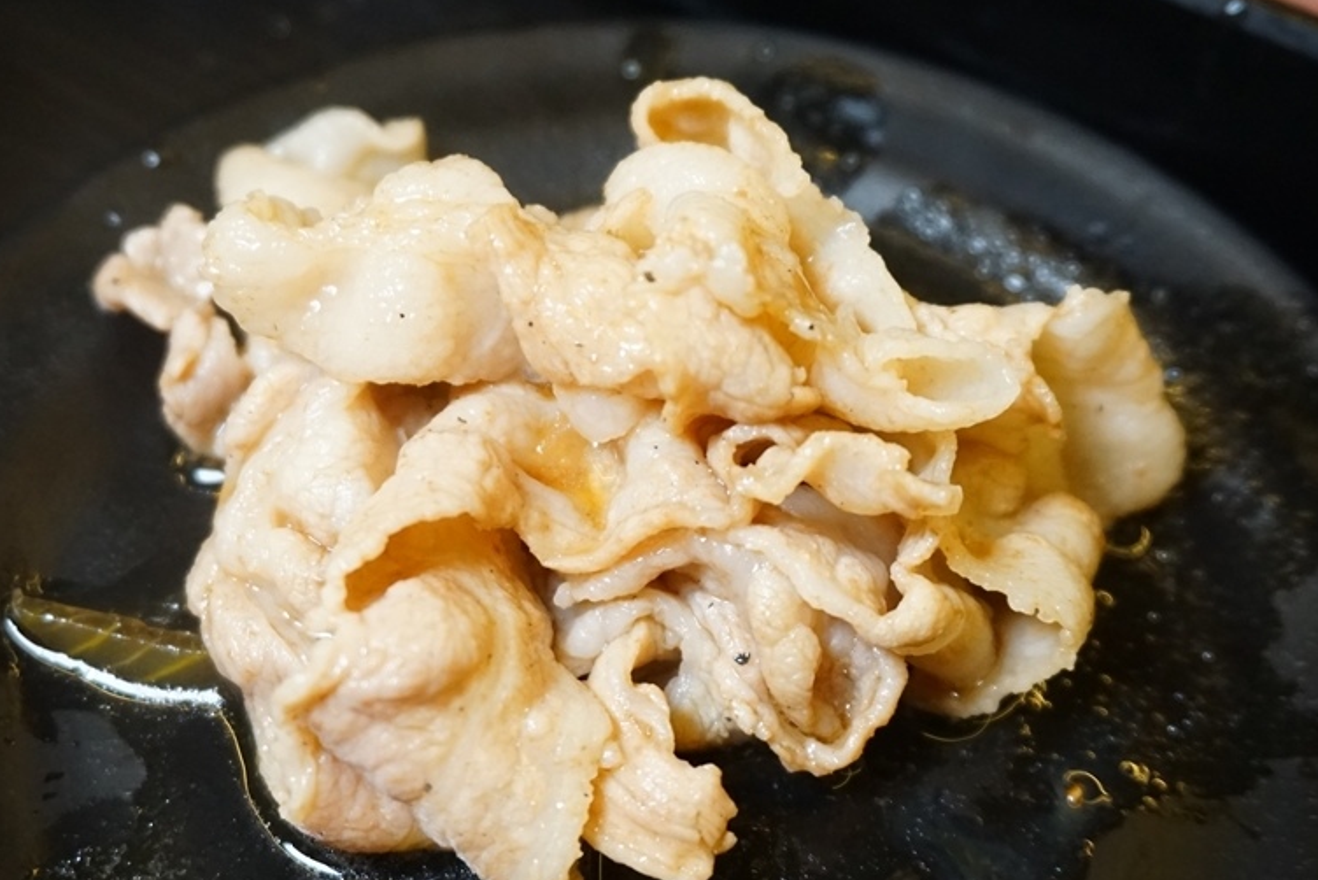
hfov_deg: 40.3
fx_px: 1795
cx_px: 594
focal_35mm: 49
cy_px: 479
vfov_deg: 27.5
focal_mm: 24
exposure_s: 1/60
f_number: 4.5
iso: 2000
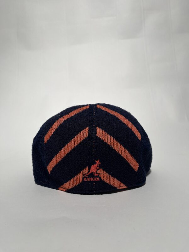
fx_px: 189
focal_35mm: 26
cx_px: 94
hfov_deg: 53.1
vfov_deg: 67.3
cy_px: 126
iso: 50
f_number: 1.6
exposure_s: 1/649
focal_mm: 5.1
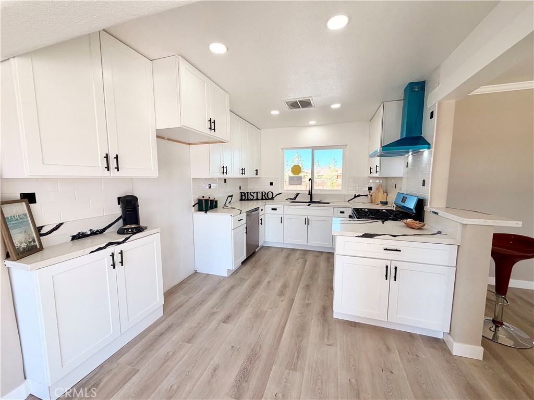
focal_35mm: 14
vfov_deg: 85.7
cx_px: 267
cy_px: 200
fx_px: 216
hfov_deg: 102.1
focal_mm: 2.22
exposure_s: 1/174
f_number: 2.2
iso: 50
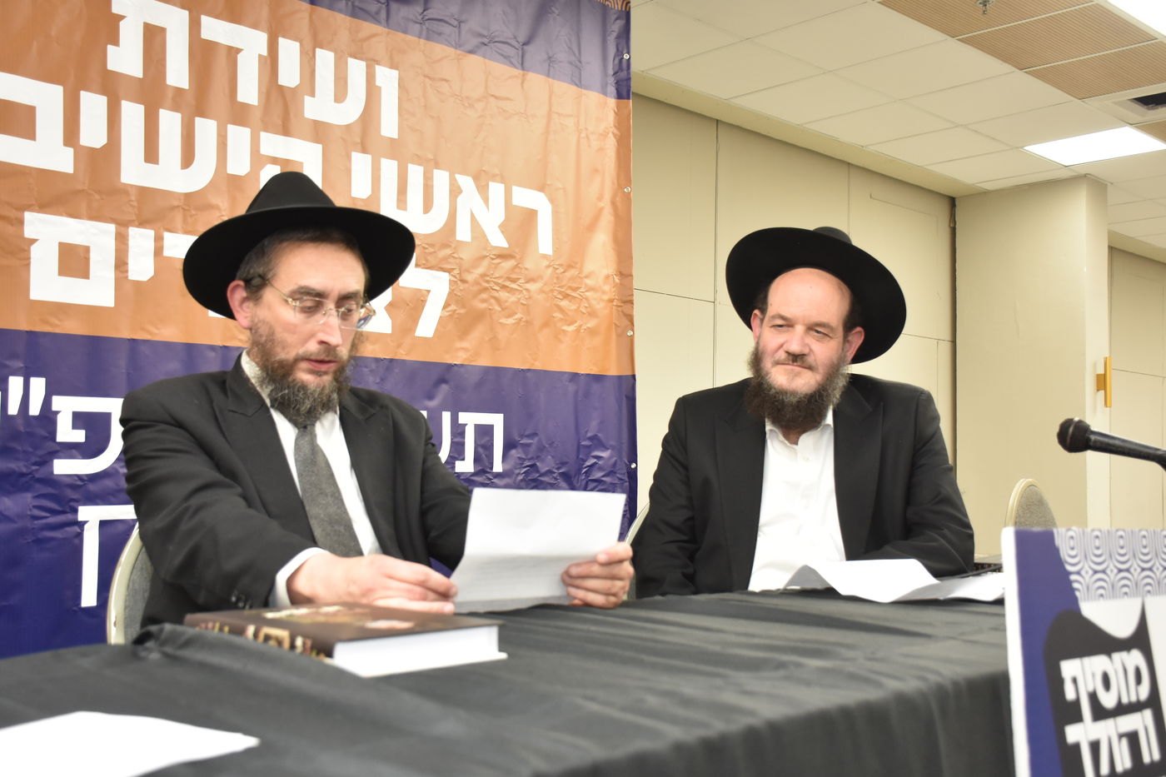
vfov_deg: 34.2
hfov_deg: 49.6
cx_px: 583
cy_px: 388
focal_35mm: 39
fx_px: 1263
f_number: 5.6
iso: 1000
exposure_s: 1/80
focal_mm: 26
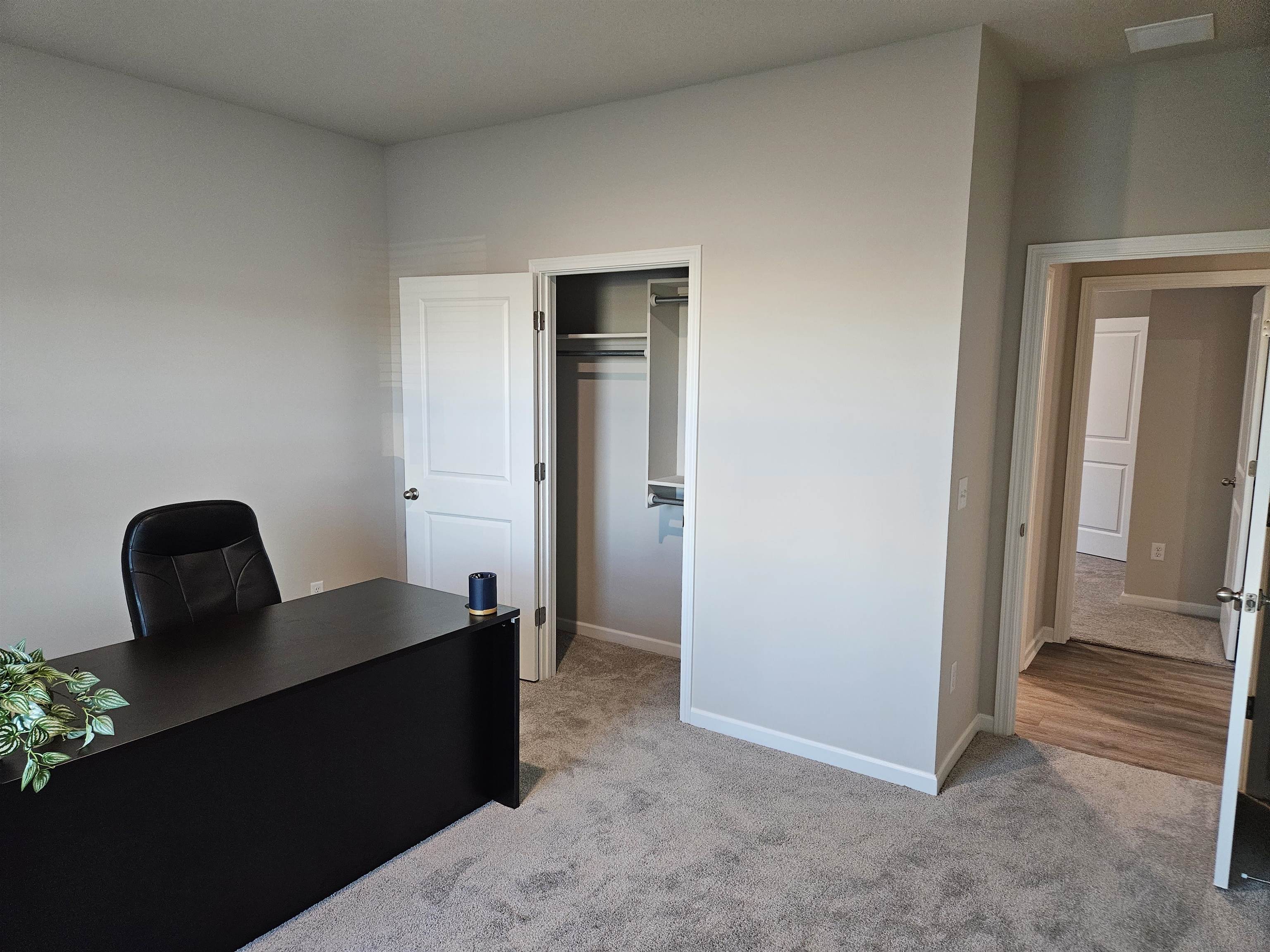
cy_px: 476
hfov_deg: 73.9
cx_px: 635
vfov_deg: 58.9
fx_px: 844
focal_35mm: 23
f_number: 1.8
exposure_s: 1/120
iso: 640
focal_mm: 5.4
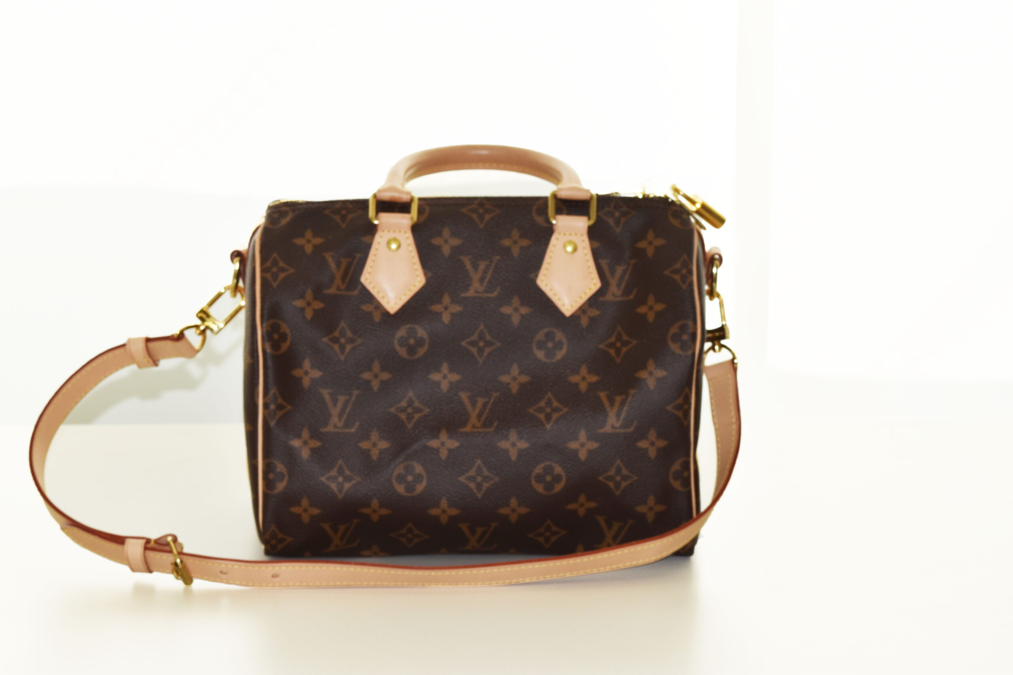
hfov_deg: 15.2
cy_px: 338
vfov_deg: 10.2
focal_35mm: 135
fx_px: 3799
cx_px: 506
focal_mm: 90
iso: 100
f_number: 14
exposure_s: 1/60
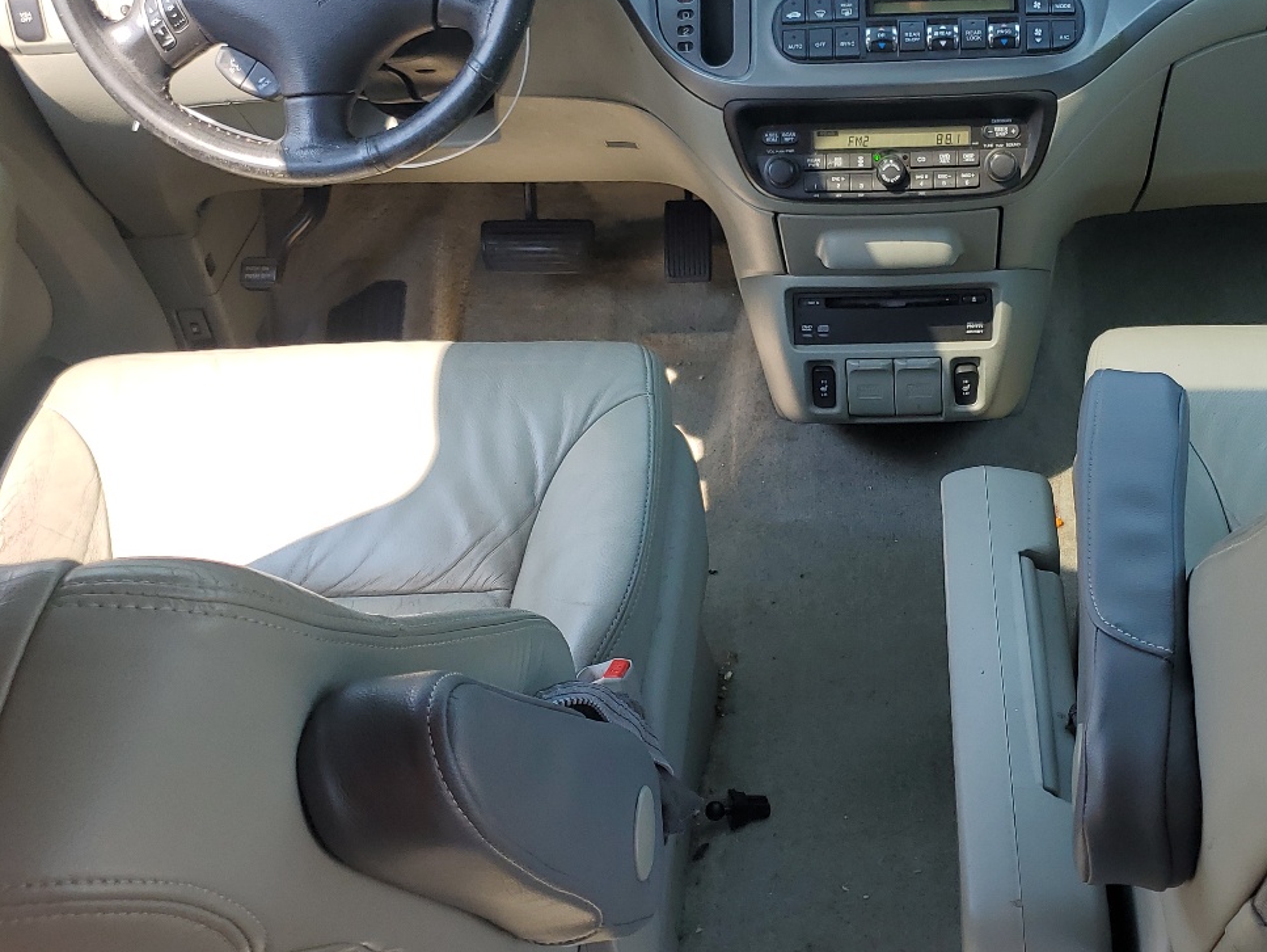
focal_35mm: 43
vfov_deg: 33.5
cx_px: 832
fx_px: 1574
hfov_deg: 43.3
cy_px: 397
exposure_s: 1/500
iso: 50
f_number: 1.5
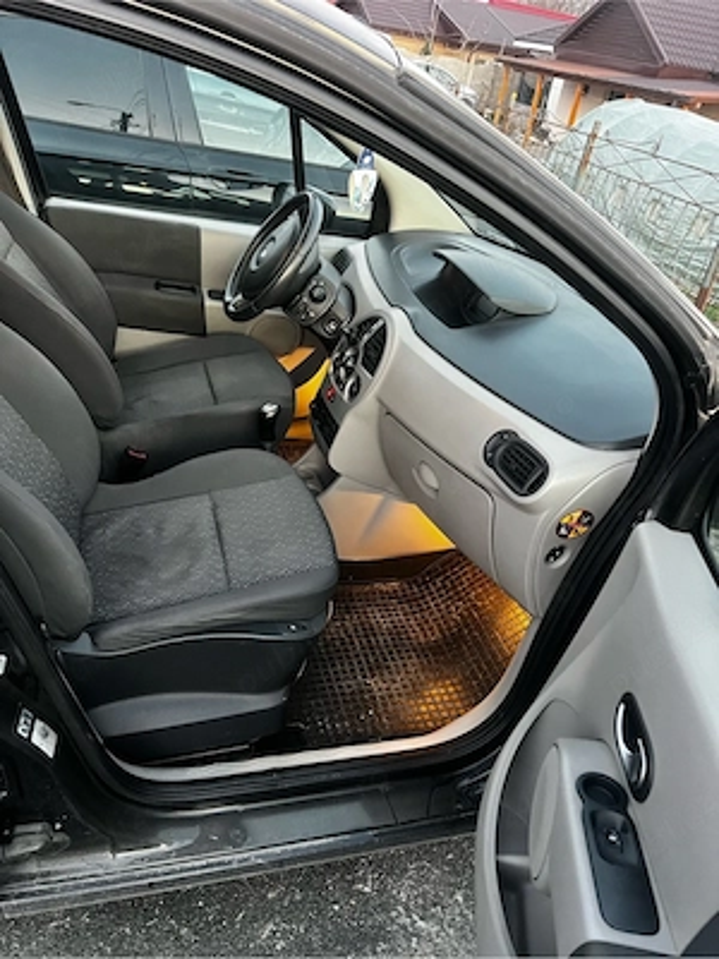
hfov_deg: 53.1
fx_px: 720
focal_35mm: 26
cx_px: 360
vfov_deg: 67.3
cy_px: 480
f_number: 1.5
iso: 500
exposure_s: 1/40
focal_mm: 5.7
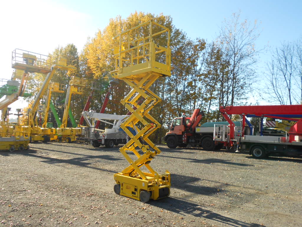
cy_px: 114
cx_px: 151
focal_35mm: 26
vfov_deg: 53.1
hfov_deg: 67.3
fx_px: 227
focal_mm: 4.6
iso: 80
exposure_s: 1/400
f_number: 3.2
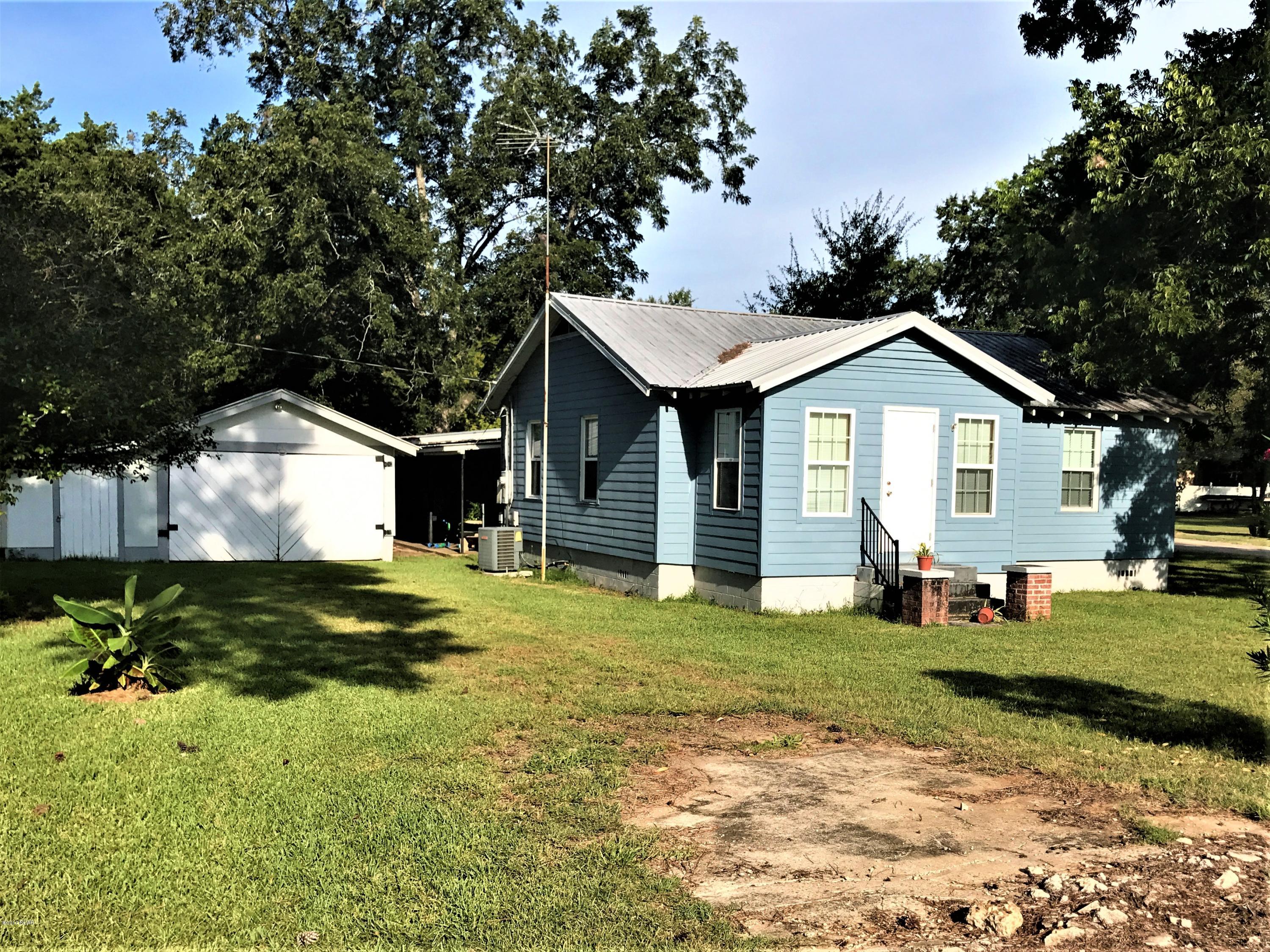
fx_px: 1027
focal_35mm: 28
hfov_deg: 63.5
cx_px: 635
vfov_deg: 49.7
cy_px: 476
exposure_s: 1/2336
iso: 20
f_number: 1.8
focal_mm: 3.99
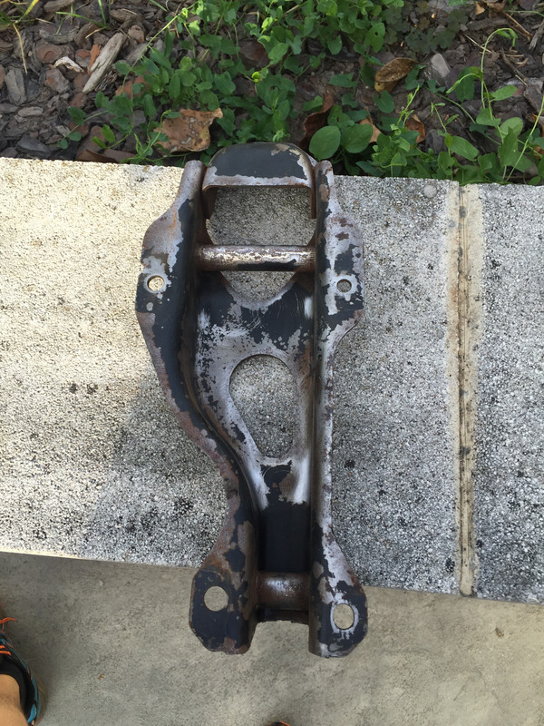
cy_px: 363
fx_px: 608
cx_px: 272
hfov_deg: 48.2
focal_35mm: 29
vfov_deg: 61.7
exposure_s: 1/297
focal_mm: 4.15
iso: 32
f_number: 2.2
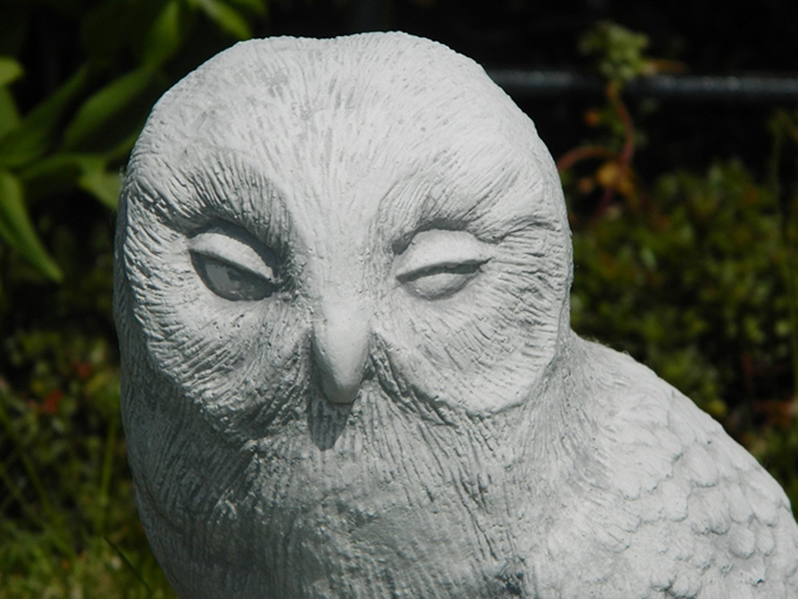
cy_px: 300
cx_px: 399
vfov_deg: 6.7
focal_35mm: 221
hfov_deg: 9.0
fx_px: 5095
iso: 80
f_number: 15.2
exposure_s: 1/200
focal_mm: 39.7
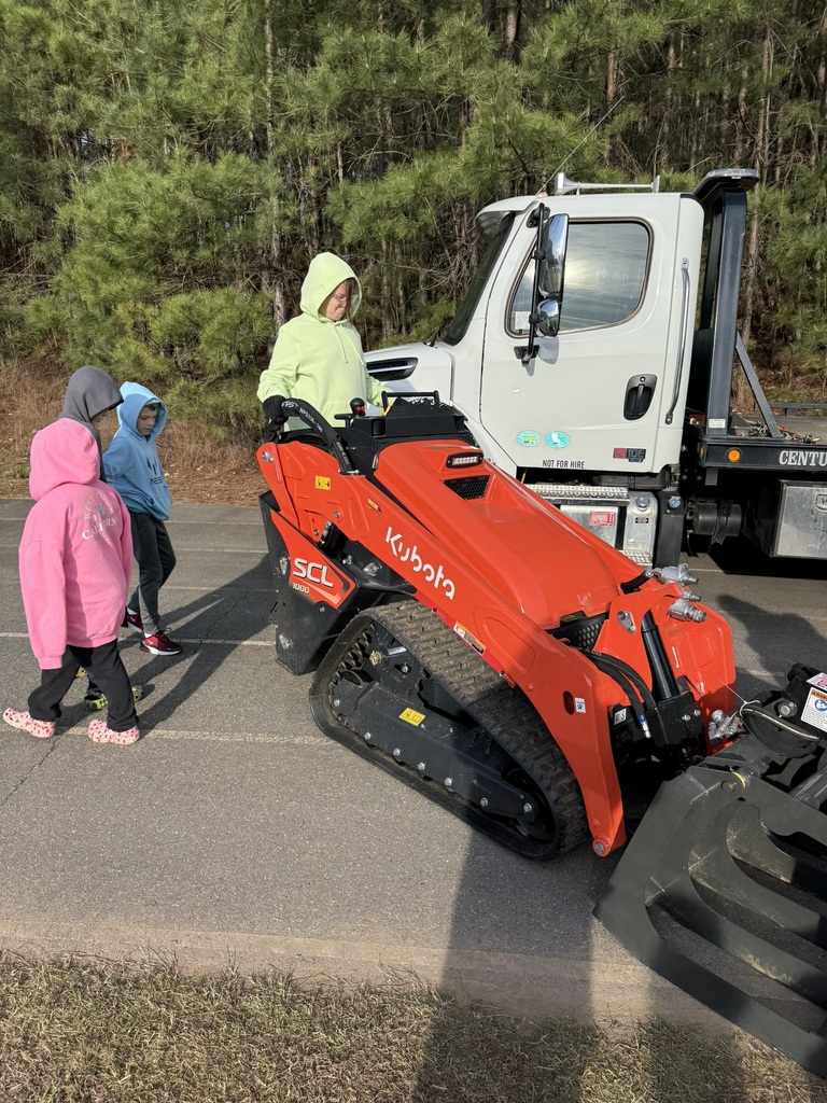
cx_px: 414
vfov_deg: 71.6
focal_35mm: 24
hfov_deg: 56.8
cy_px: 552
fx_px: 765
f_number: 1.78
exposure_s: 1/3953
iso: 80
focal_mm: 6.76
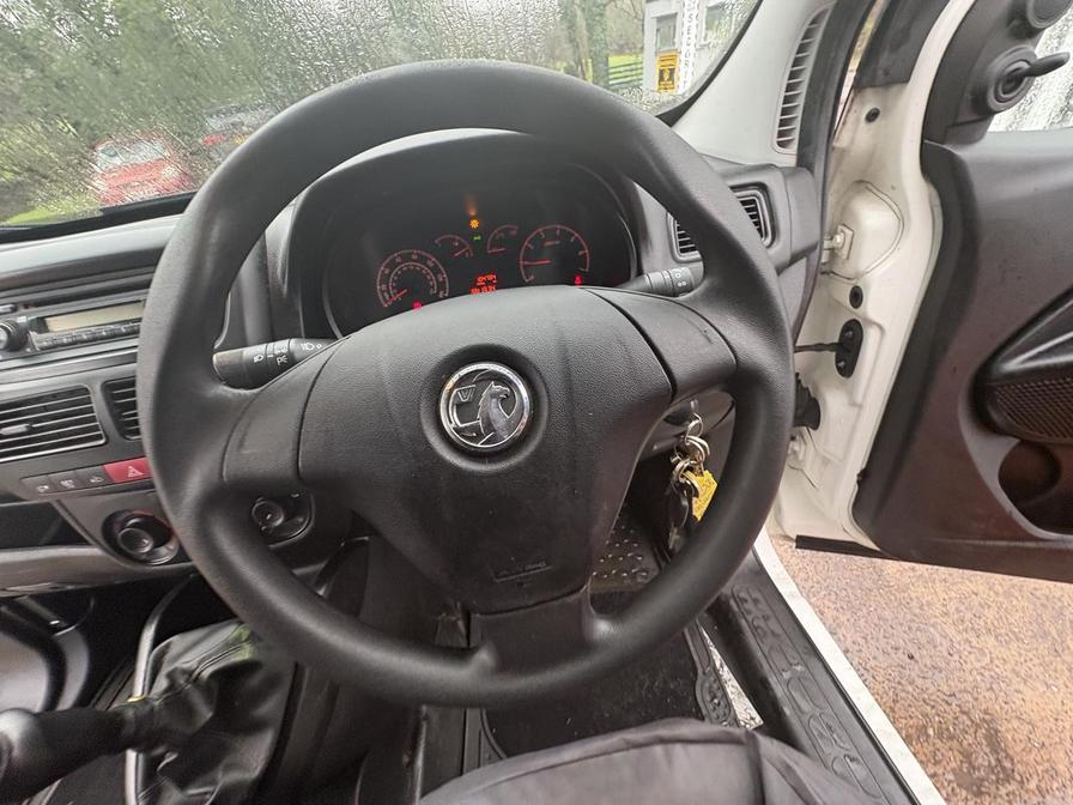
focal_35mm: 14
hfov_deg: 102.1
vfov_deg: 85.7
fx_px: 434
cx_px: 536
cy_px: 402
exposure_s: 1/65
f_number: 2.2
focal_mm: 2.22
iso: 200
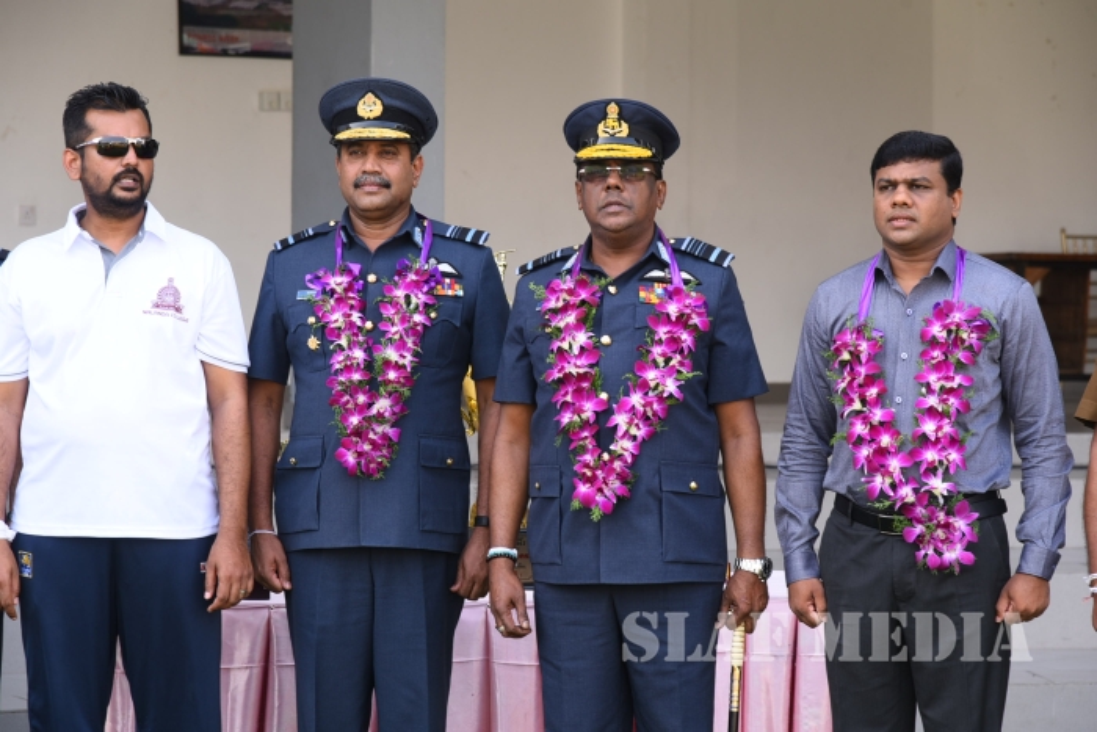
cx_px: 548
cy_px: 366
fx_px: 3657
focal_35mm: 120
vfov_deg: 11.4
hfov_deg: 17.1
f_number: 5.6
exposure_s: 1/100
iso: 250
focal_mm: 120
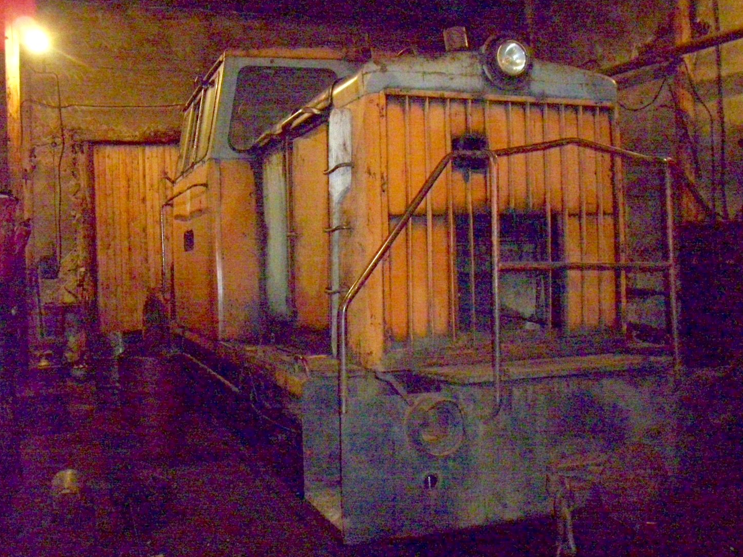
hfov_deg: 52.6
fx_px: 751
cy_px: 273
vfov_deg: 40.7
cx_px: 371
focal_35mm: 35
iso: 1250
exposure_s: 1/40
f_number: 2.9
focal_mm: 5.7
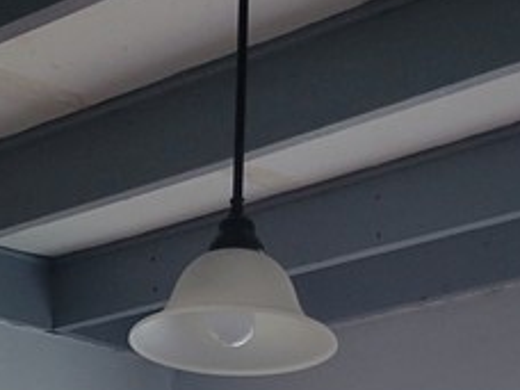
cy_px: 753
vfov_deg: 11.5
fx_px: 1758
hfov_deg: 16.8
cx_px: 201
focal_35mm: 117
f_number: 1.8
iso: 160
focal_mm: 5.4
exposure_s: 1/120
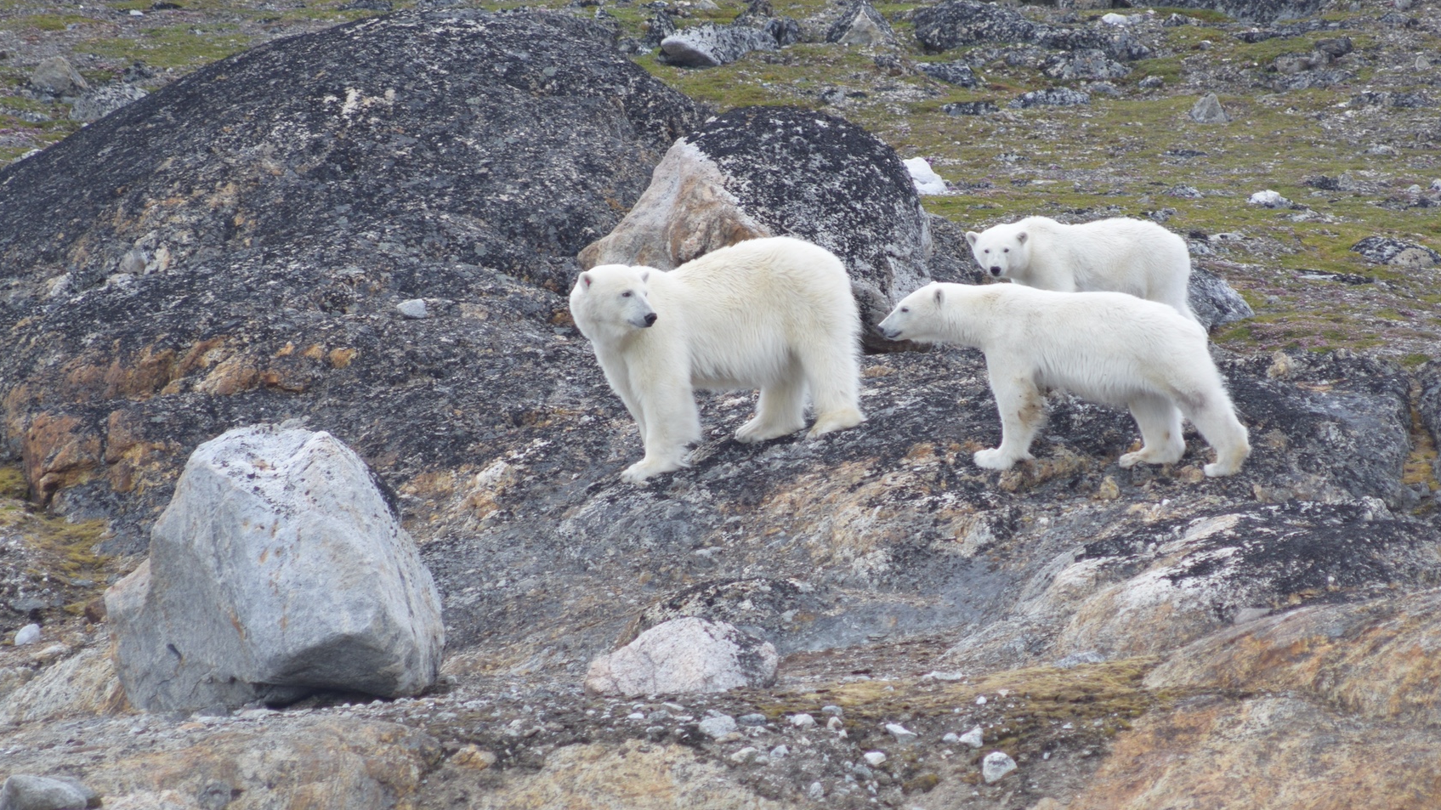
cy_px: 539
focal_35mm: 534
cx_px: 887
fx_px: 20402
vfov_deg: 2.3
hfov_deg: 4.0
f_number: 5.3
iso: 400
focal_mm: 240
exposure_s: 1/400
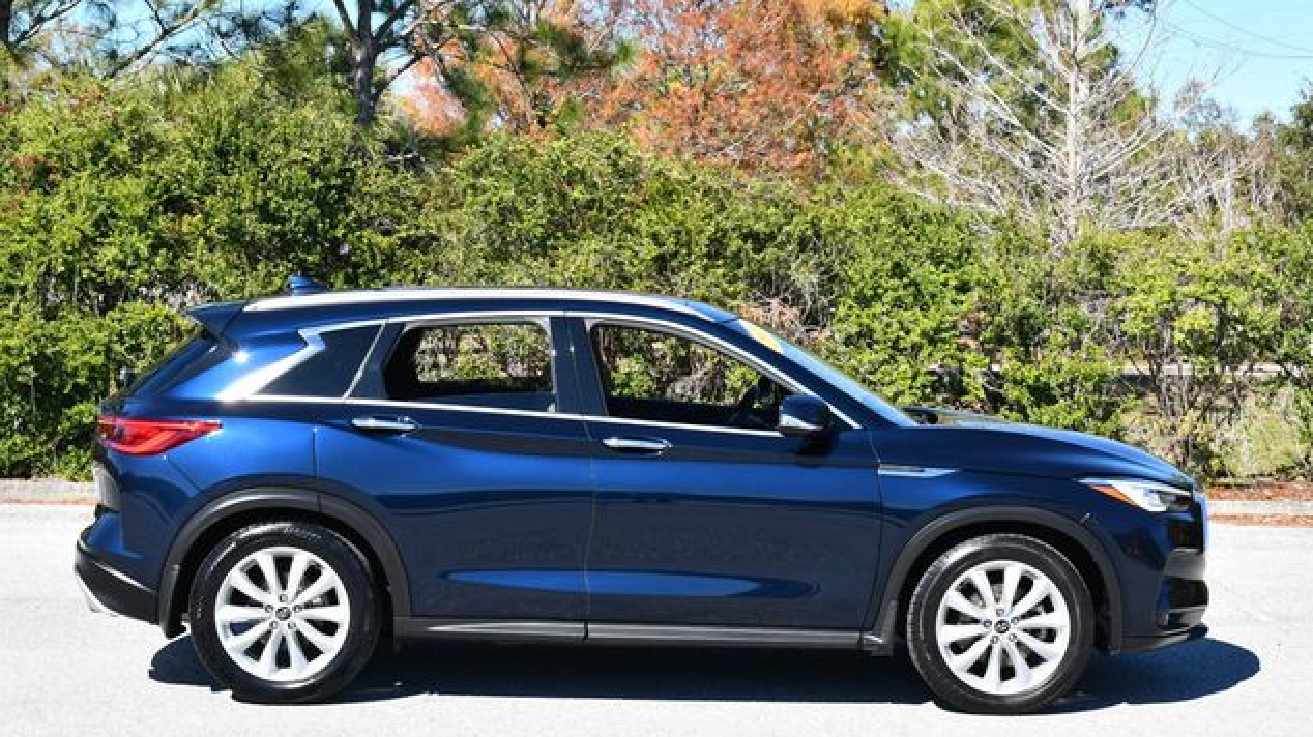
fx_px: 2506
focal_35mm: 72
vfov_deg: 16.7
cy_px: 342
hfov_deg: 29.4
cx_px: 656
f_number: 8
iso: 140
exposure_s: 1/250
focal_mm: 34
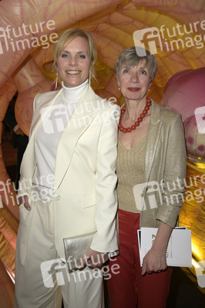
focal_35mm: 31
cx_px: 102
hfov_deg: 42.3
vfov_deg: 60.3
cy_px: 154
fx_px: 265
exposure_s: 1/60
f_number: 5.6
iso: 1250
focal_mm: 31
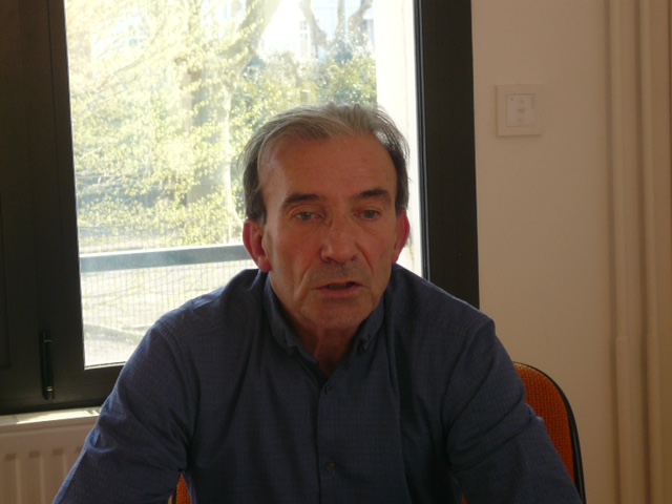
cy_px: 252
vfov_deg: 15.9
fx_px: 1805
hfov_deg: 21.1
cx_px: 336
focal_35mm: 93
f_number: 5.3
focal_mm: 15.5
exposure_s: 1/50
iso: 100
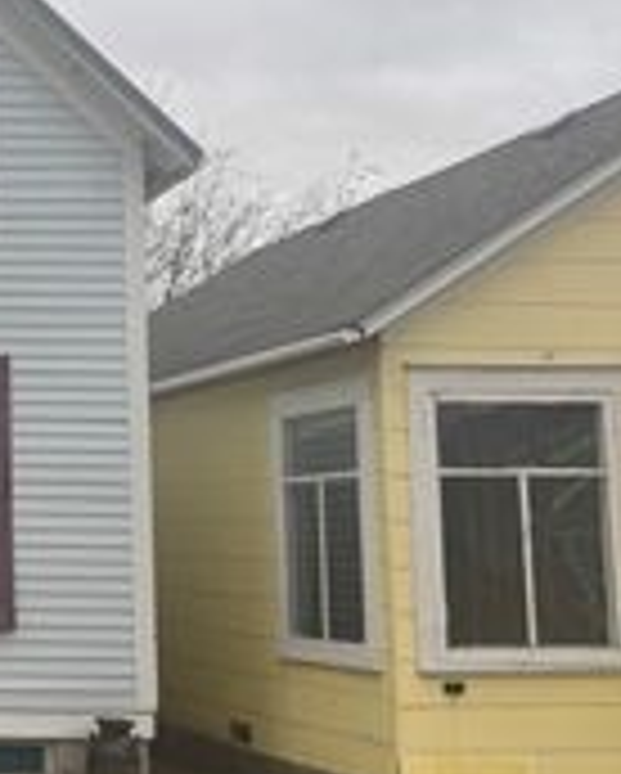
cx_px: -338
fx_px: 1559
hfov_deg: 19.4
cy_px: 367
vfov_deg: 27.9
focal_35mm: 68
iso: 80
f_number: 1.78
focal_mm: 6.76
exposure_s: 1/510
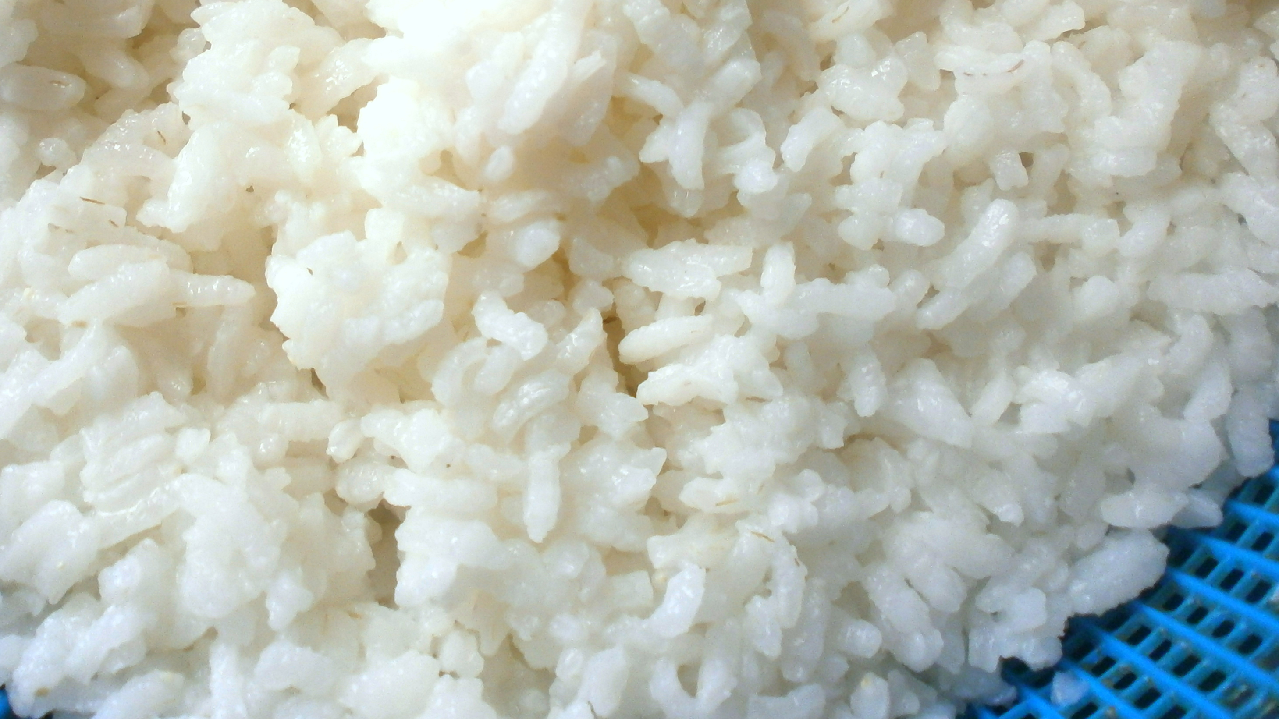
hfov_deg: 50.2
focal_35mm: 40
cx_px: 526
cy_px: 93
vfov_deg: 28.7
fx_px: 1356
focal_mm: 4.8
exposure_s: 1/250
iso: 100
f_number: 2.9
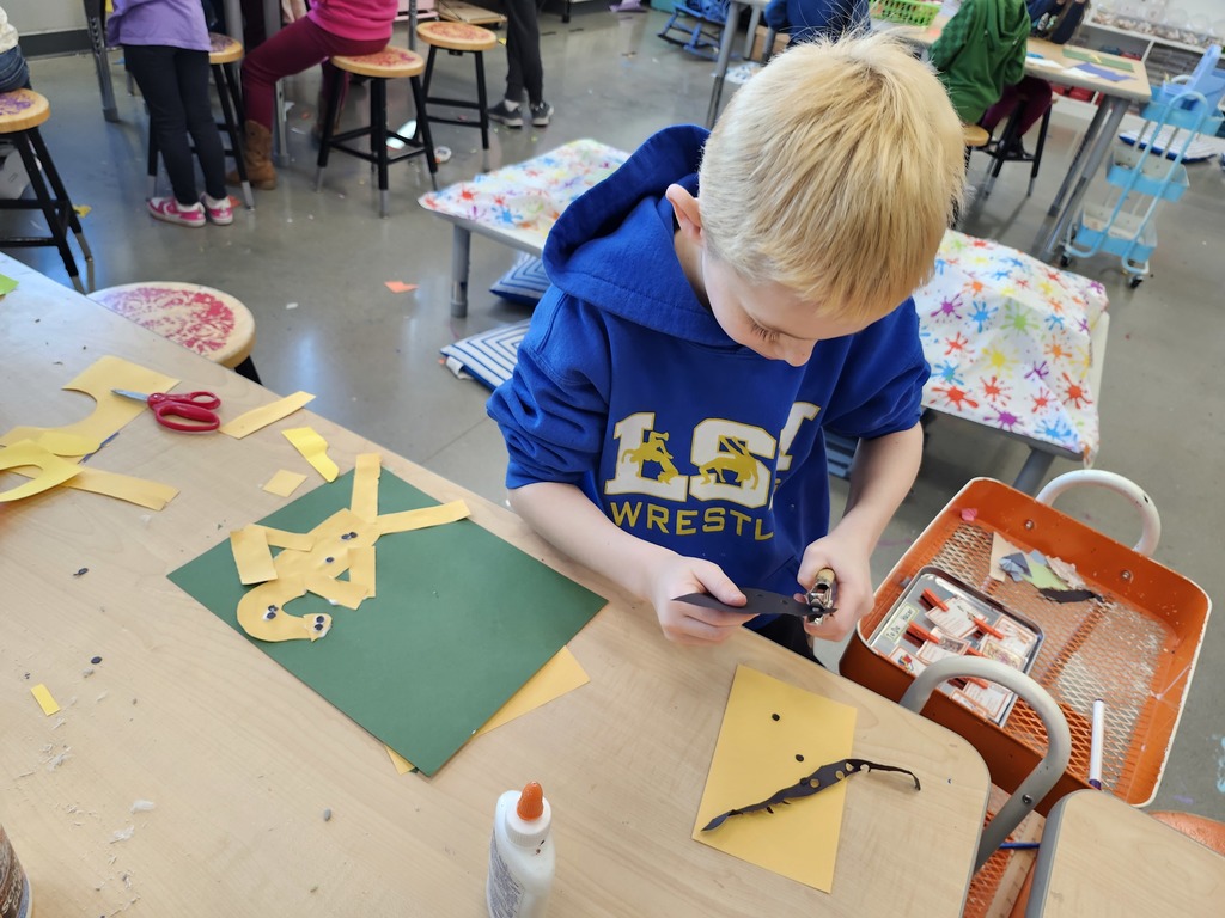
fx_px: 814
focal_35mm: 23
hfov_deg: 73.9
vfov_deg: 58.9
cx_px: 612
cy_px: 459
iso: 160
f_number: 1.8
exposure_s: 1/120
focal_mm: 5.54
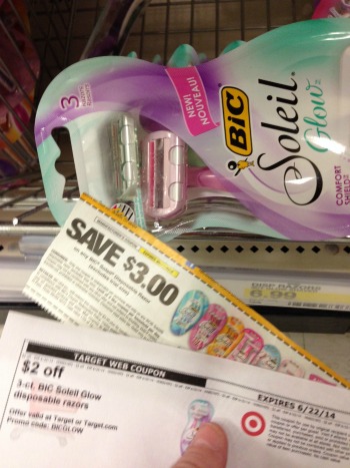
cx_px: 175
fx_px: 445
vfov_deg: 55.4
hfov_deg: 42.9
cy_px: 234
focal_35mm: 33
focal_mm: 4.12
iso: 160
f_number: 2.4
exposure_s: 1/20
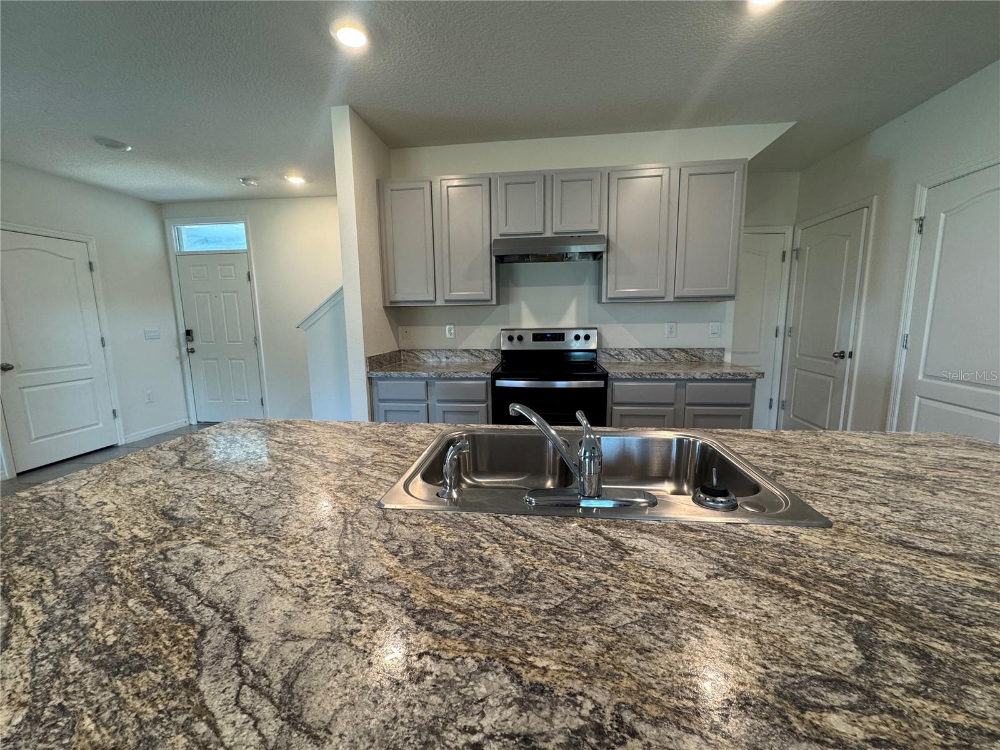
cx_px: 500
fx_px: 404
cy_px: 375
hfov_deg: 102.1
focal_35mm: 14
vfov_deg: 85.7
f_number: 2.2
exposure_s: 1/60
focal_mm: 2.22
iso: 160
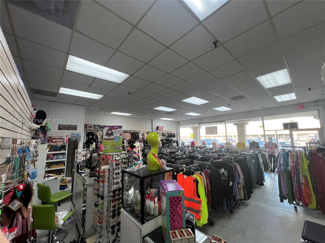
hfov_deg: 106.2
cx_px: 162
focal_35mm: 13
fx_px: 122
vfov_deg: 89.9
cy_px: 122
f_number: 1.8
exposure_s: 1/120
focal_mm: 1.57
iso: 80
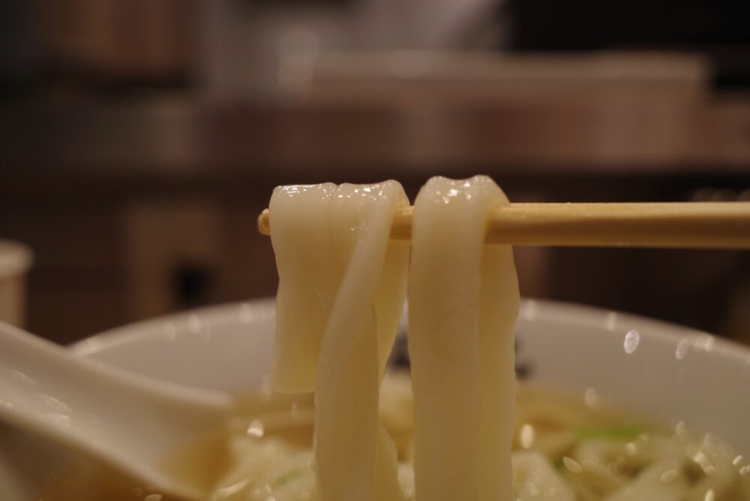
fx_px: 583
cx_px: 375
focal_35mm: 28
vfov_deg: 46.4
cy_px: 250
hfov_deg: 65.5
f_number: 2.8
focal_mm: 18.3
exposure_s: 1/30
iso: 100
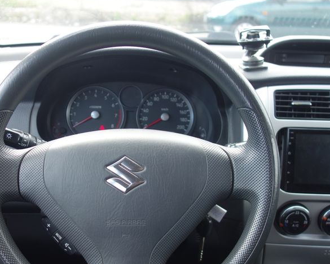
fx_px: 449
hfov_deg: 40.2
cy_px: 167
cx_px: 140
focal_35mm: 46
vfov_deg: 32.6
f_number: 1.8
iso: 125
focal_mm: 10.4
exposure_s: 1/250
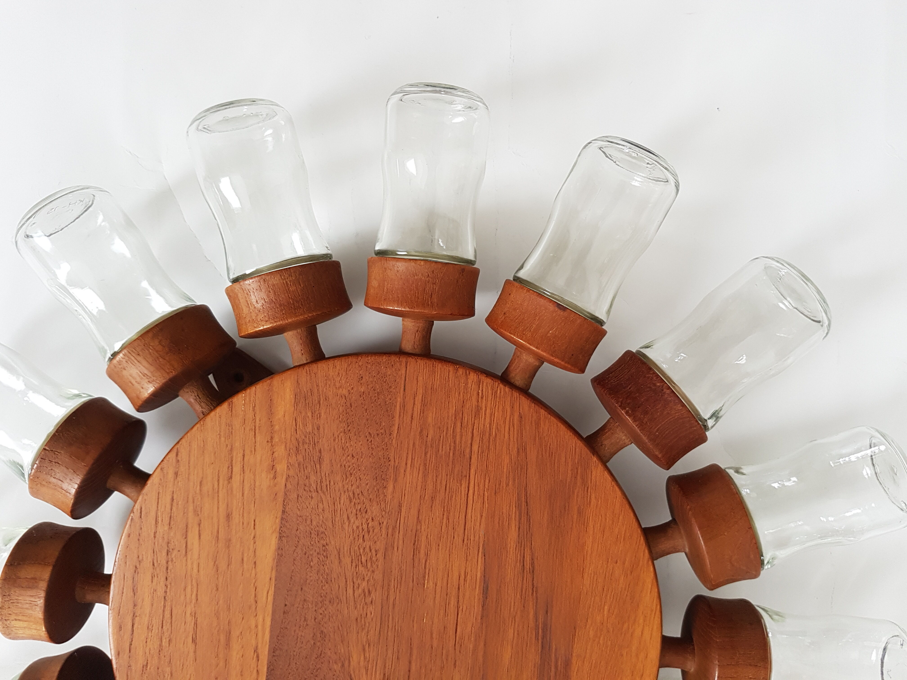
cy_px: 340
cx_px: 454
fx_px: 681
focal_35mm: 26
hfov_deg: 67.3
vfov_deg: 53.1
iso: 125
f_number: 1.7
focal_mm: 4.2
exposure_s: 1/50
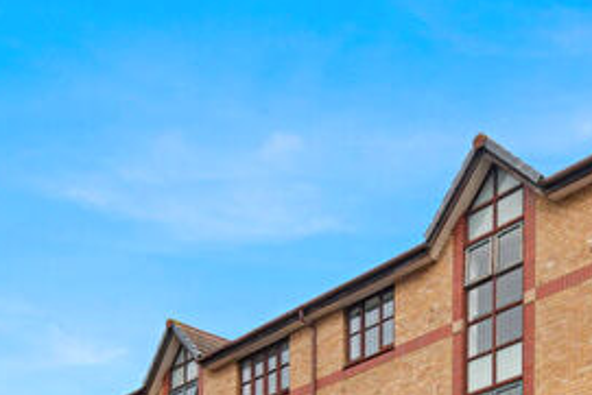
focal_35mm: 49
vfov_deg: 24.9
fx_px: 806
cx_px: 474
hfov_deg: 38.8
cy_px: 470
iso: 200
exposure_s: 1/160
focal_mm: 19
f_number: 9
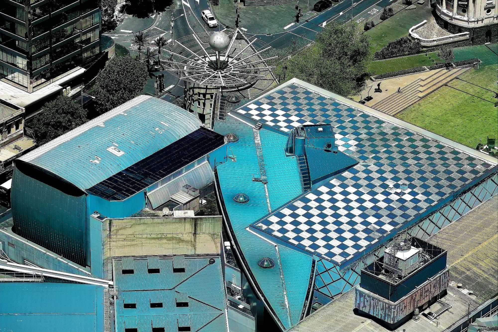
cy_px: 166
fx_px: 2365
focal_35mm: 171
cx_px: 249
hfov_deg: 12.0
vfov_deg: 8.0
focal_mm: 113.7
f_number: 5.6
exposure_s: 1/500
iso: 100
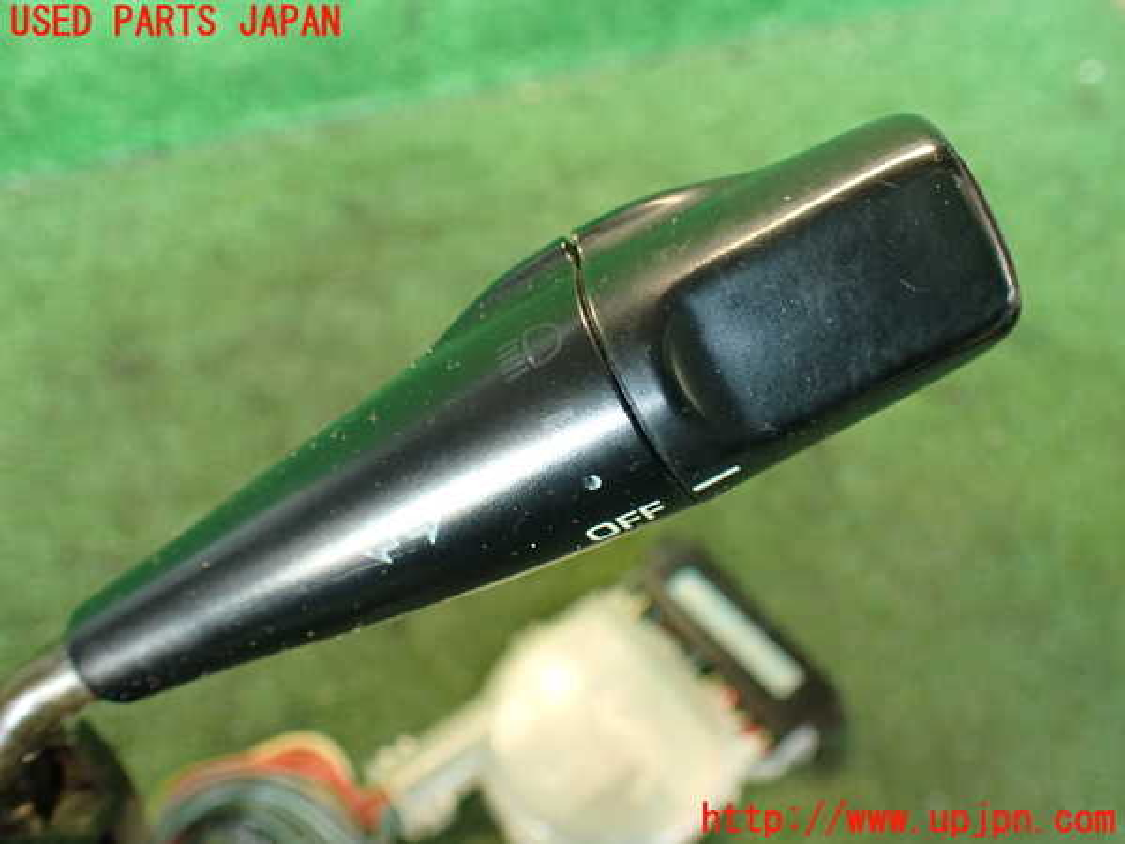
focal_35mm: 32
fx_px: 1040
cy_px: 422
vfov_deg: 44.2
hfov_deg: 56.8
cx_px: 562
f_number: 2.4
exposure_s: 1/30
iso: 320
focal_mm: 5.79
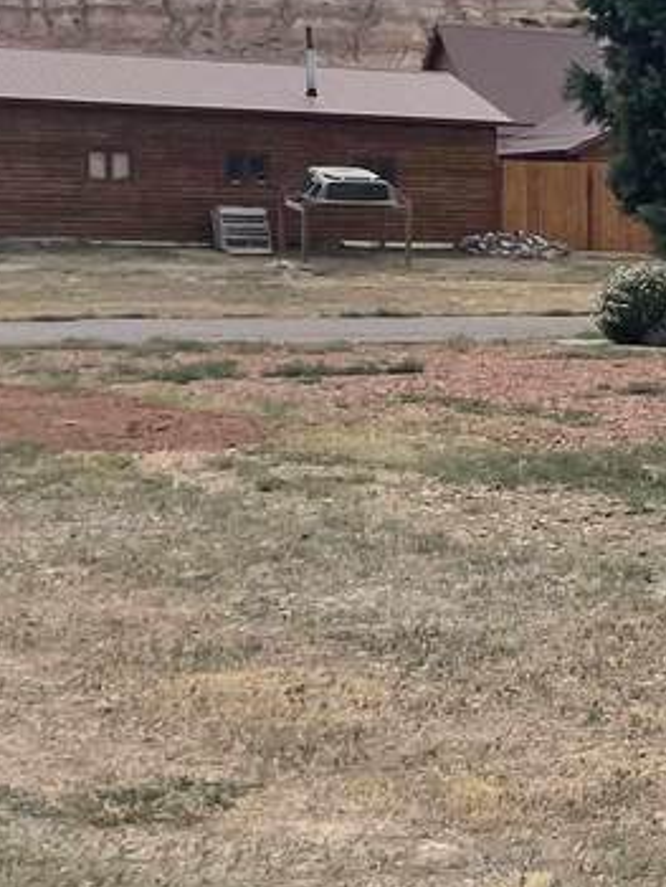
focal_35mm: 95
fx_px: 2434
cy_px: 373
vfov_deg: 20.6
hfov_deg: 12.5
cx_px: 1560
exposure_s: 1/6494
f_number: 1.6
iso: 32
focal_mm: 4.2
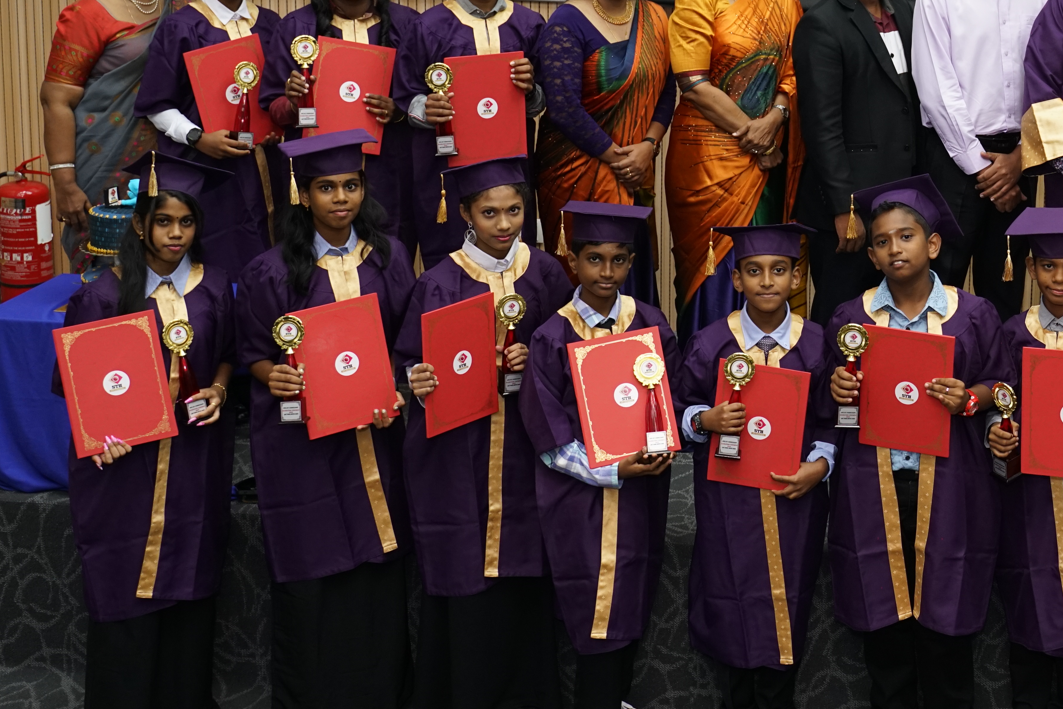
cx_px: 1075
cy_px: 83
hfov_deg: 30.0
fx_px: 1831
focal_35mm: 62
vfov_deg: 21.5
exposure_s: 1/100
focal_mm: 28
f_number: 3.5
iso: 1000
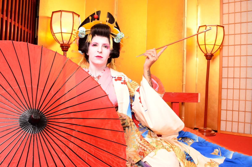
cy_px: 84
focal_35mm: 30
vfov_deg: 43.4
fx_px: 210
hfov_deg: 62.0
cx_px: 126
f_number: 8
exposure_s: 1/100
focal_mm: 20
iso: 2000
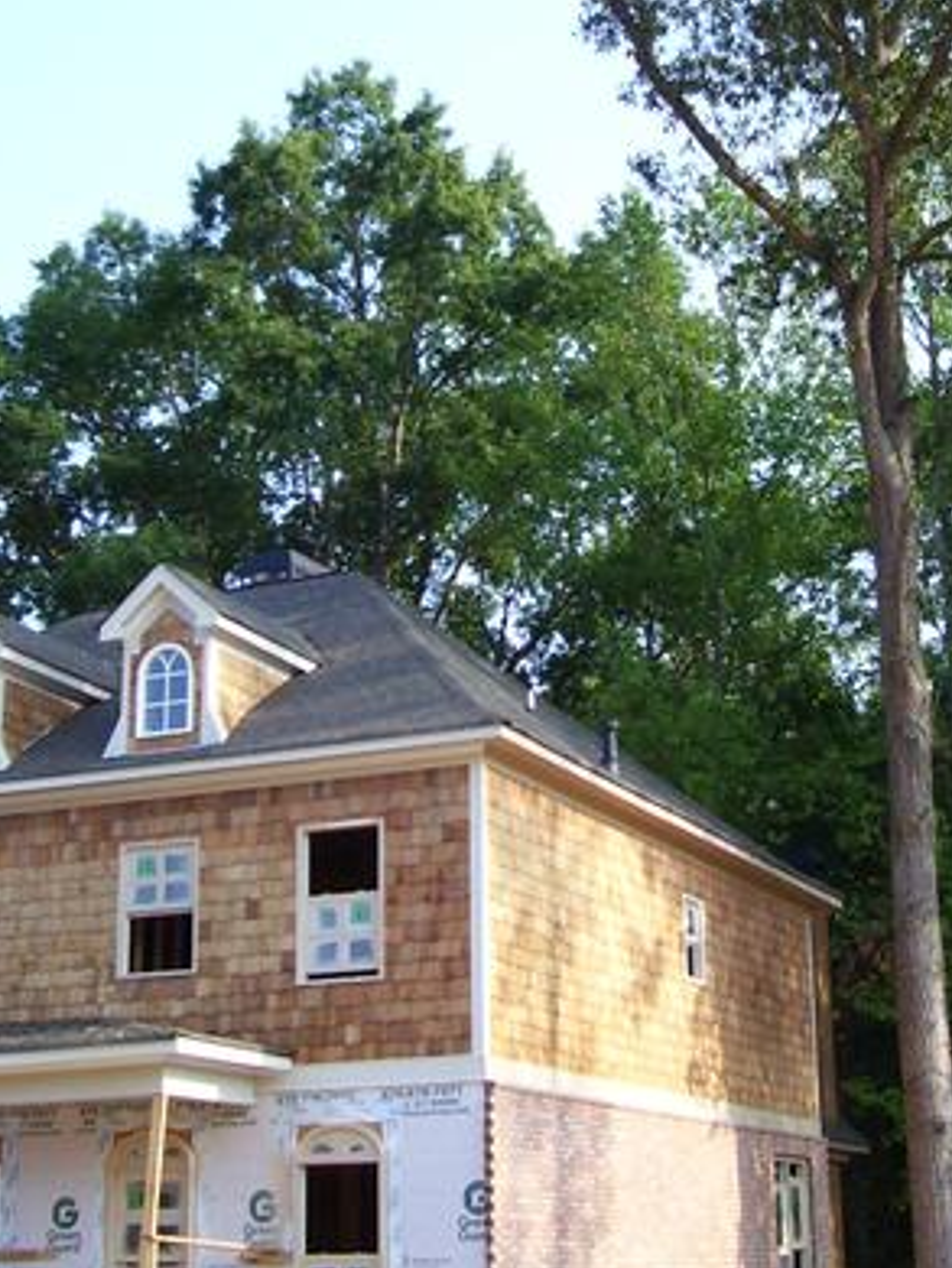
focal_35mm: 61
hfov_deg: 24.0
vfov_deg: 31.5
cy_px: 445
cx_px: 590
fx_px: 2234
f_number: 2.7
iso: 80
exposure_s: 1/500
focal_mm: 5.6
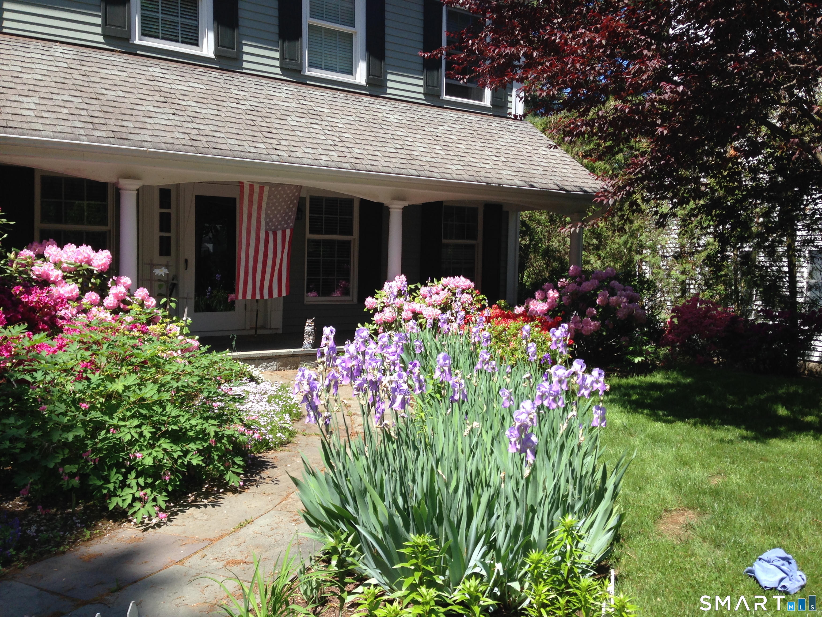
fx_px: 784
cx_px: 411
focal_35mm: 33
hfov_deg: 55.4
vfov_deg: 42.9
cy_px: 308
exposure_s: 1/753
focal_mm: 4.12
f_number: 2.4
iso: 50
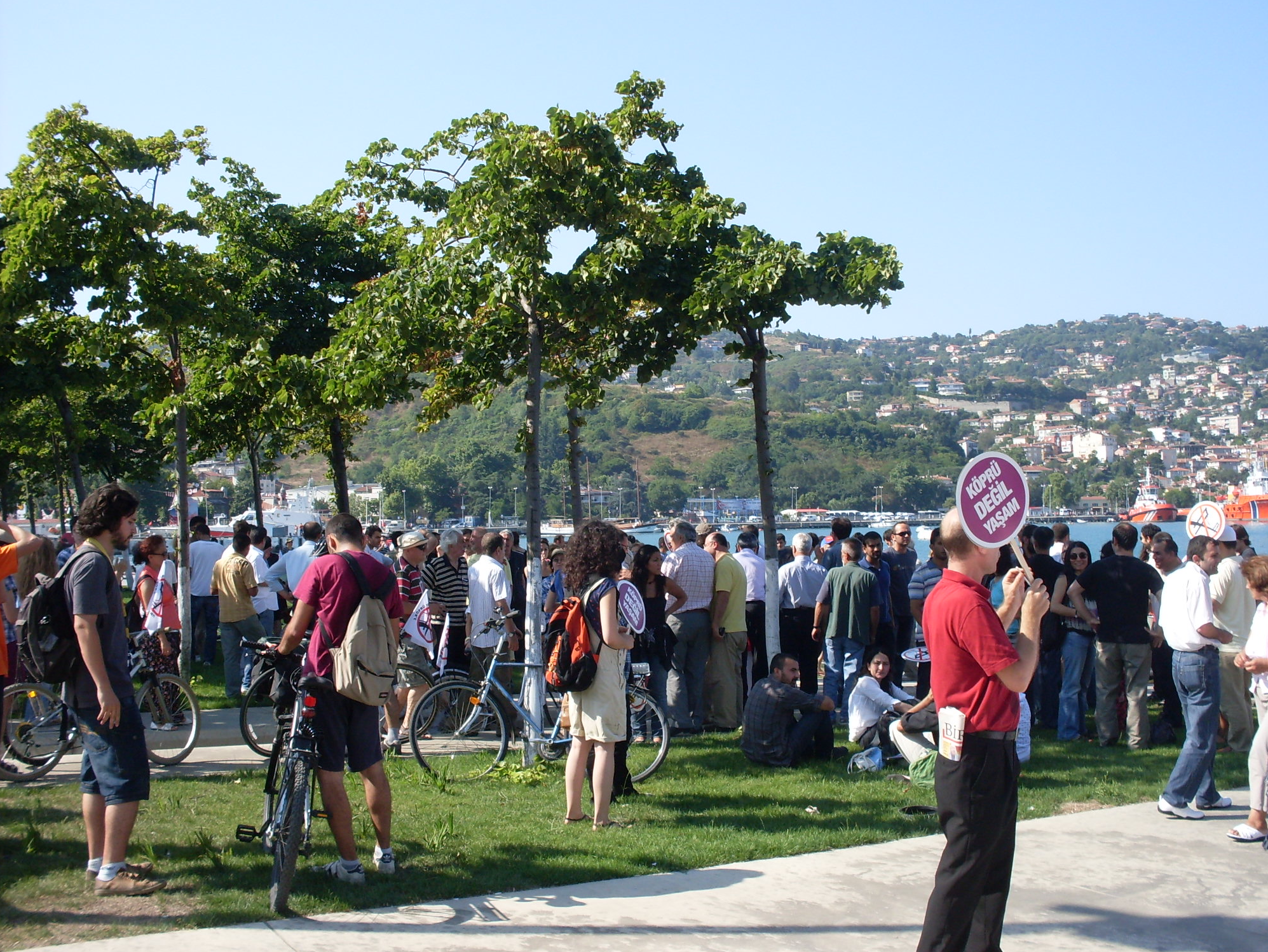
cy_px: 472
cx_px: 648
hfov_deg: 47.9
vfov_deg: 36.8
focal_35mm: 39
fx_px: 1429
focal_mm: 6.3
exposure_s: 1/125
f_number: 8.4
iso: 80
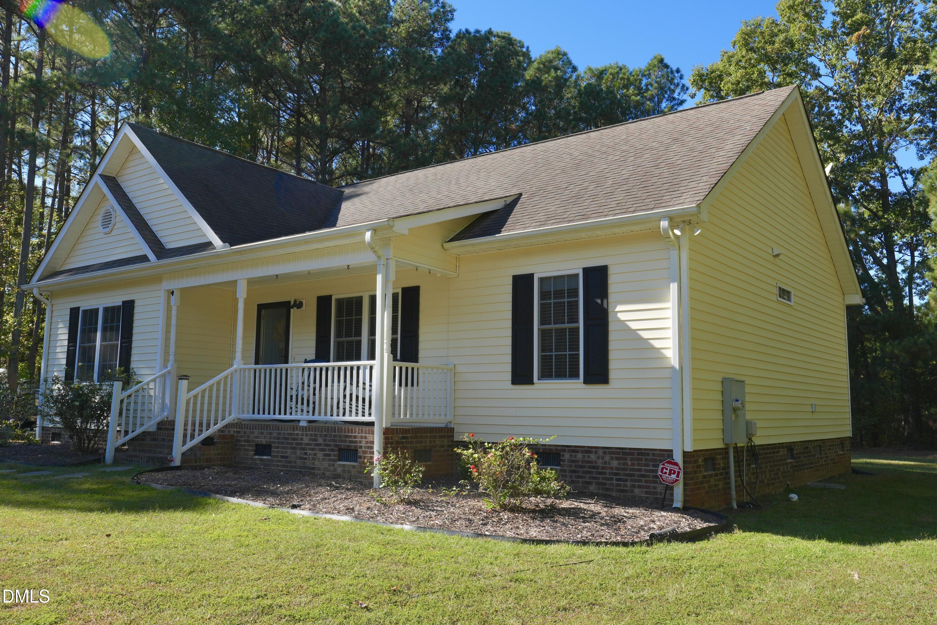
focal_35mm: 30
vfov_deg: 43.6
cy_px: 312
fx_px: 781
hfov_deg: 61.9
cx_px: 468
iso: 160
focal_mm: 20
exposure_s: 1/250
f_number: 8
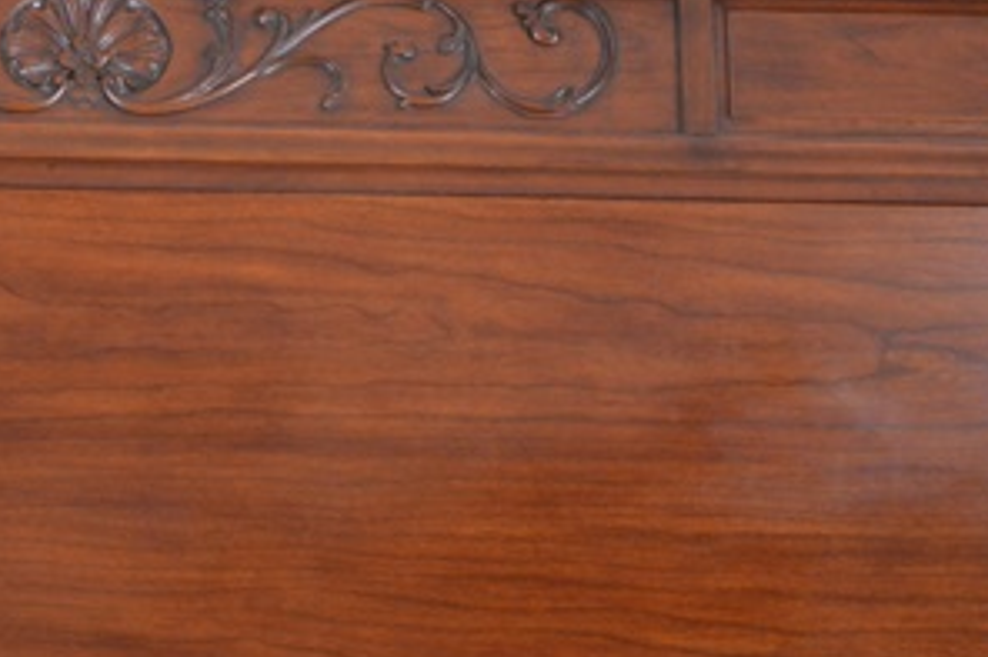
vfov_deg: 9.4
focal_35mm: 146
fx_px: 4004
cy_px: 110
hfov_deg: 13.9
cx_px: 113
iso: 2000
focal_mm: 48
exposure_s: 1/30
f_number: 5.6
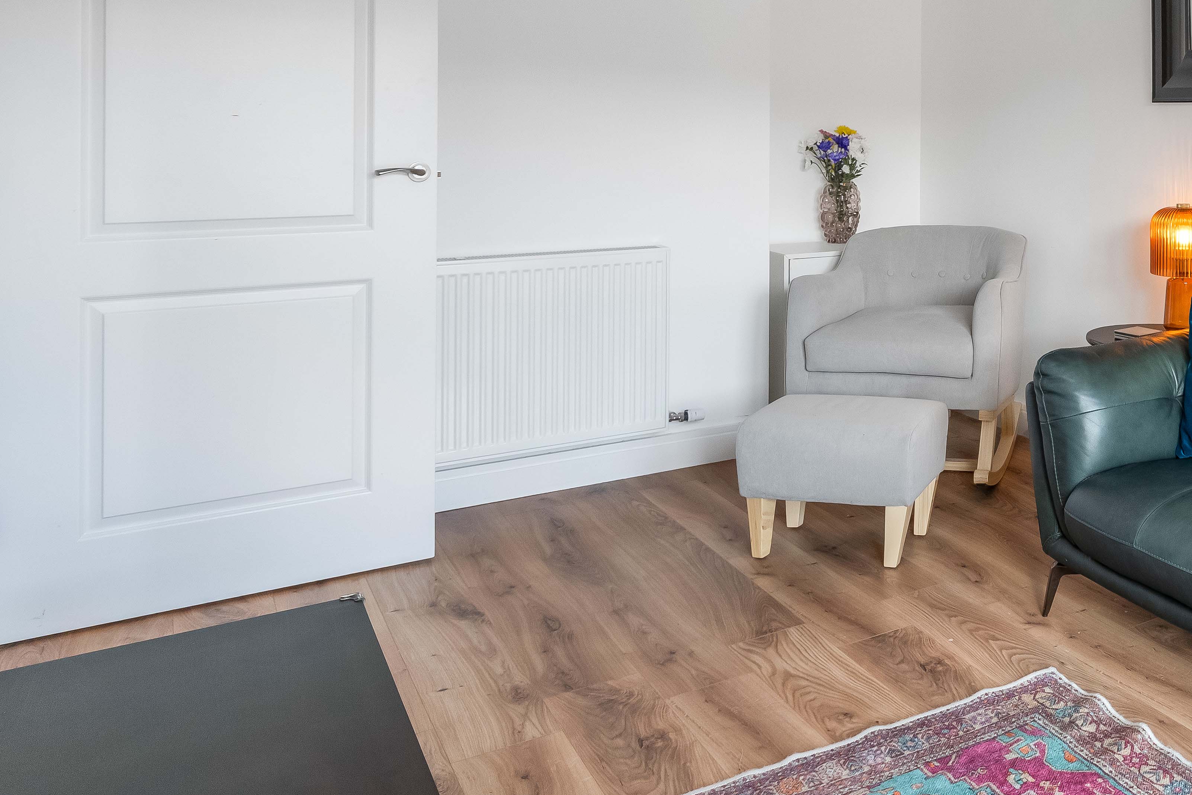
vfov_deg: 37.4
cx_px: 1096
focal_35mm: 34
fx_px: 1126
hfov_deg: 49.1
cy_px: 147
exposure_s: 1/30
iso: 640
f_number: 6.3
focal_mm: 18
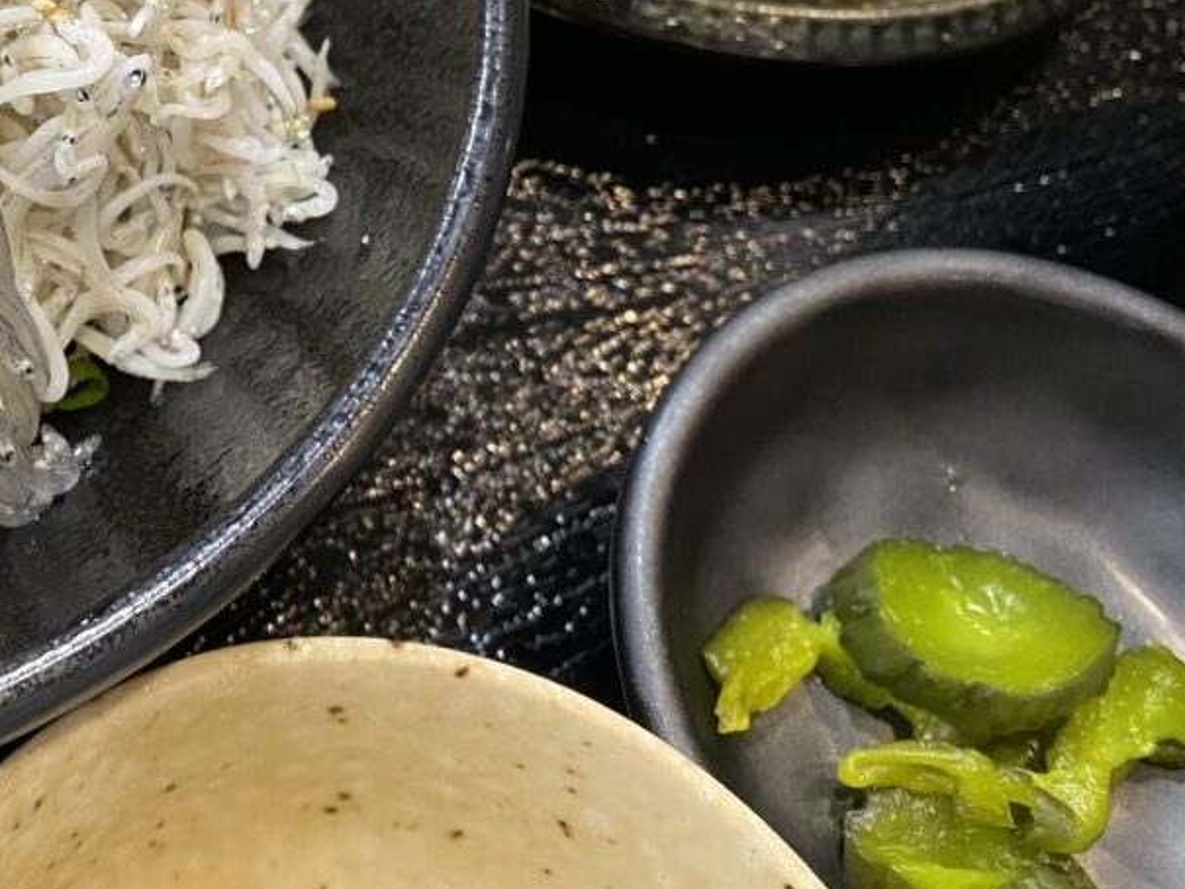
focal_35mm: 55
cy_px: 8
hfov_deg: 32.3
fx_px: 1883
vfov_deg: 25.3
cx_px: 16
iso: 250
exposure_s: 1/50
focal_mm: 4.25
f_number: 1.8
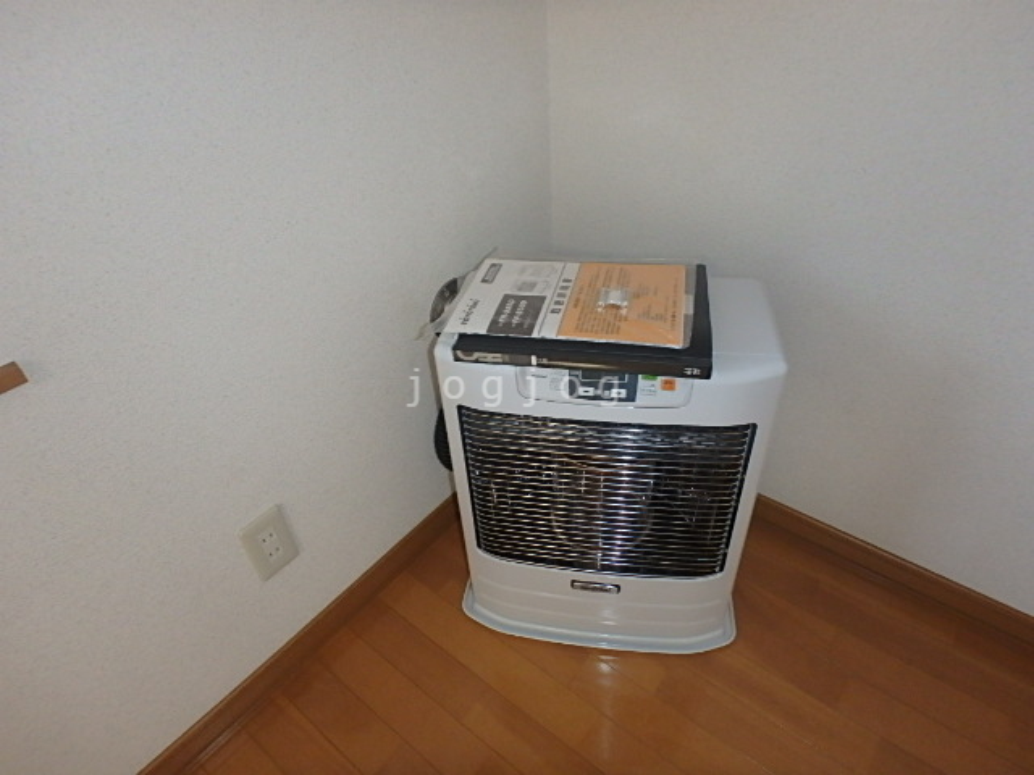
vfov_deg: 63.4
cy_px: 388
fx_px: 627
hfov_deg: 79.0
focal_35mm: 21
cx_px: 517
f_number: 3.5
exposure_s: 1/30
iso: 400
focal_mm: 3.7
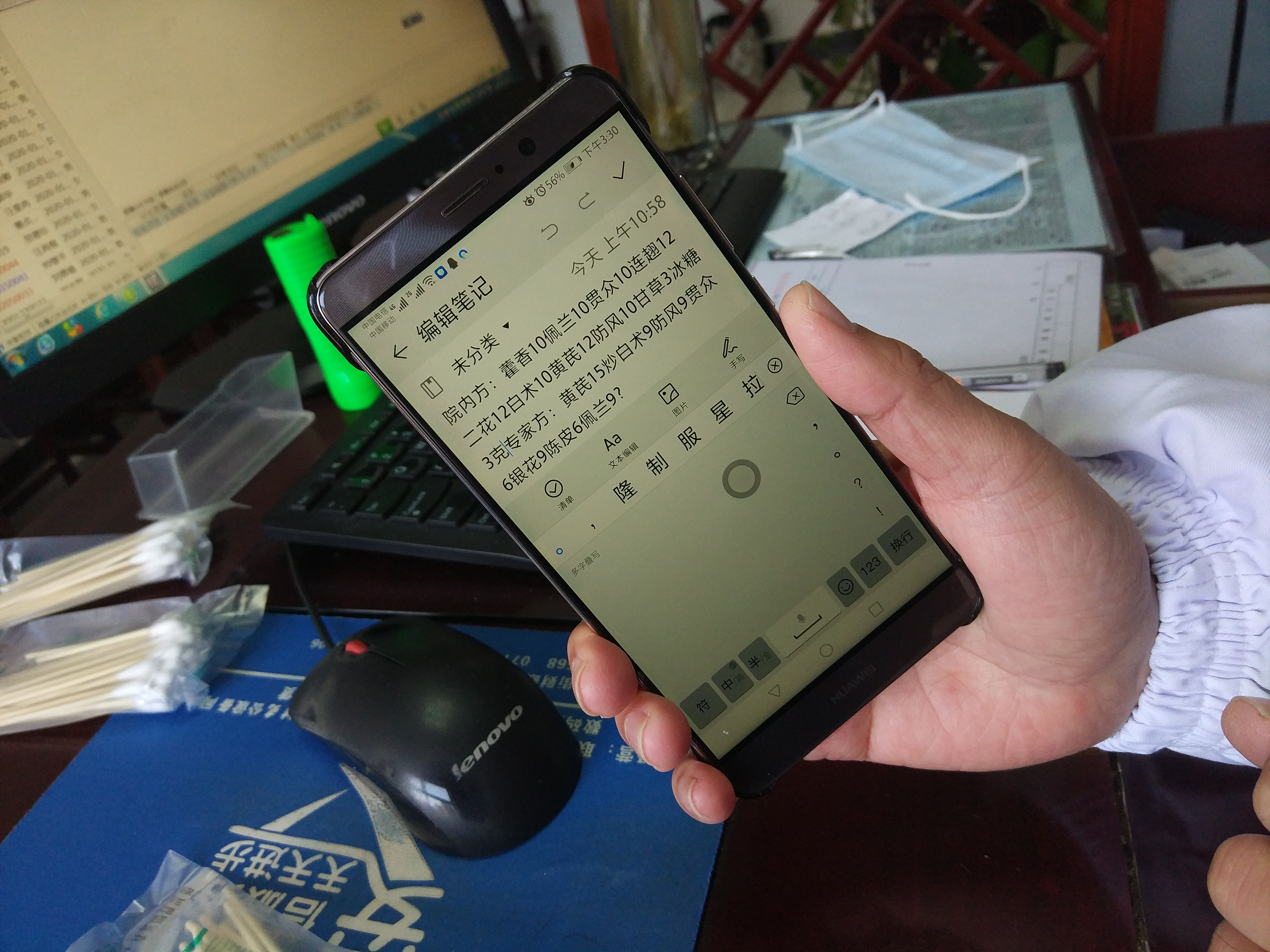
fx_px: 844
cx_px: 635
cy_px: 476
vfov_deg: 58.8
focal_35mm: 23
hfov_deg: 73.9
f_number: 2
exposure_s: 1/100
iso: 640
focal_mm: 4.06
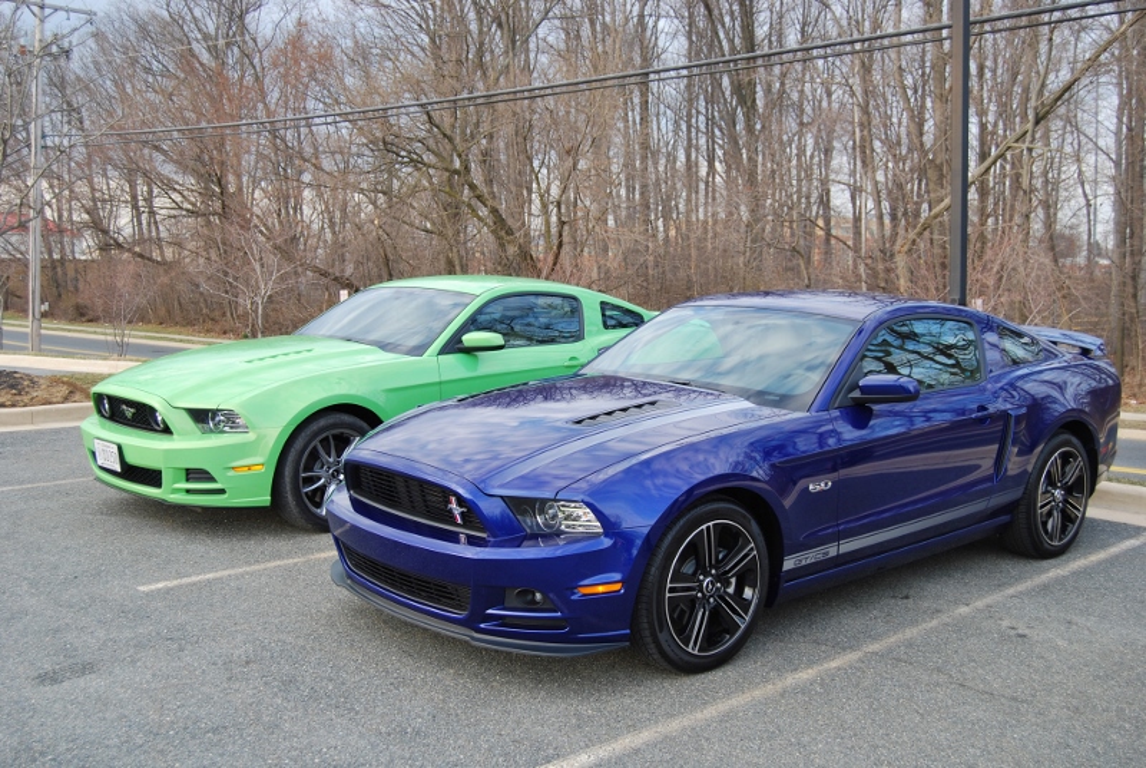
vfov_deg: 34.3
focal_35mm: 39
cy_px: 384
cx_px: 573
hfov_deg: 49.5
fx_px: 1243
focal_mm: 26
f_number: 5.6
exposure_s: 1/125
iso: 200
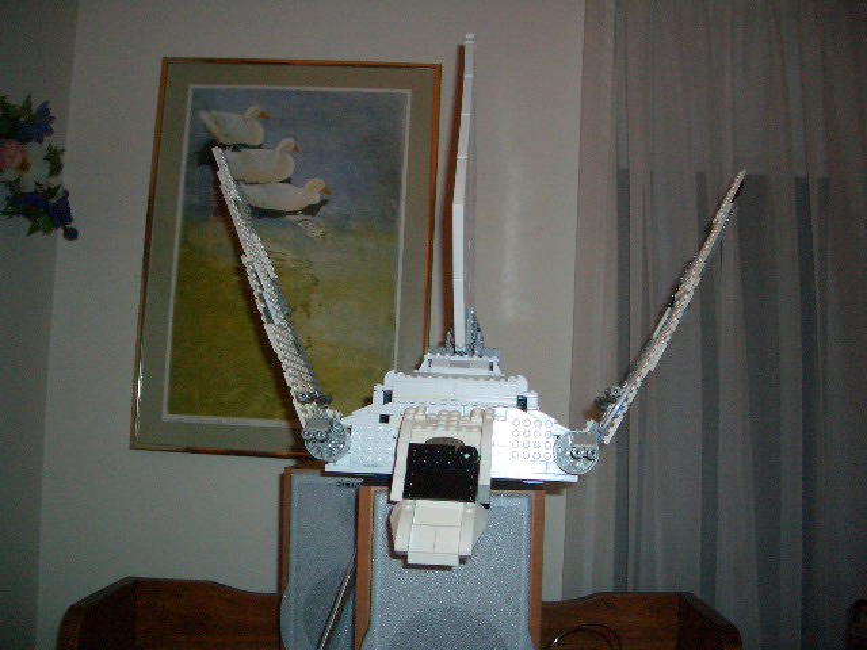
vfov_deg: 40.7
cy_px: 325
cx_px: 434
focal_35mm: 35
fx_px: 877
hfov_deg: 52.6
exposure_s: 1/60
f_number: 2.6
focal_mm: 5.8
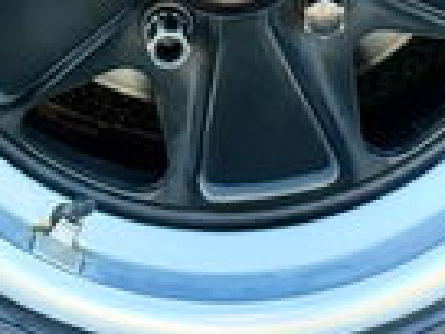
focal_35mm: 272
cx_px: 177
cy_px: -236
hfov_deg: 7.3
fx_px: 3497
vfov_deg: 5.4
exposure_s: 1/172
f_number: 1.78
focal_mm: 6.86
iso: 80
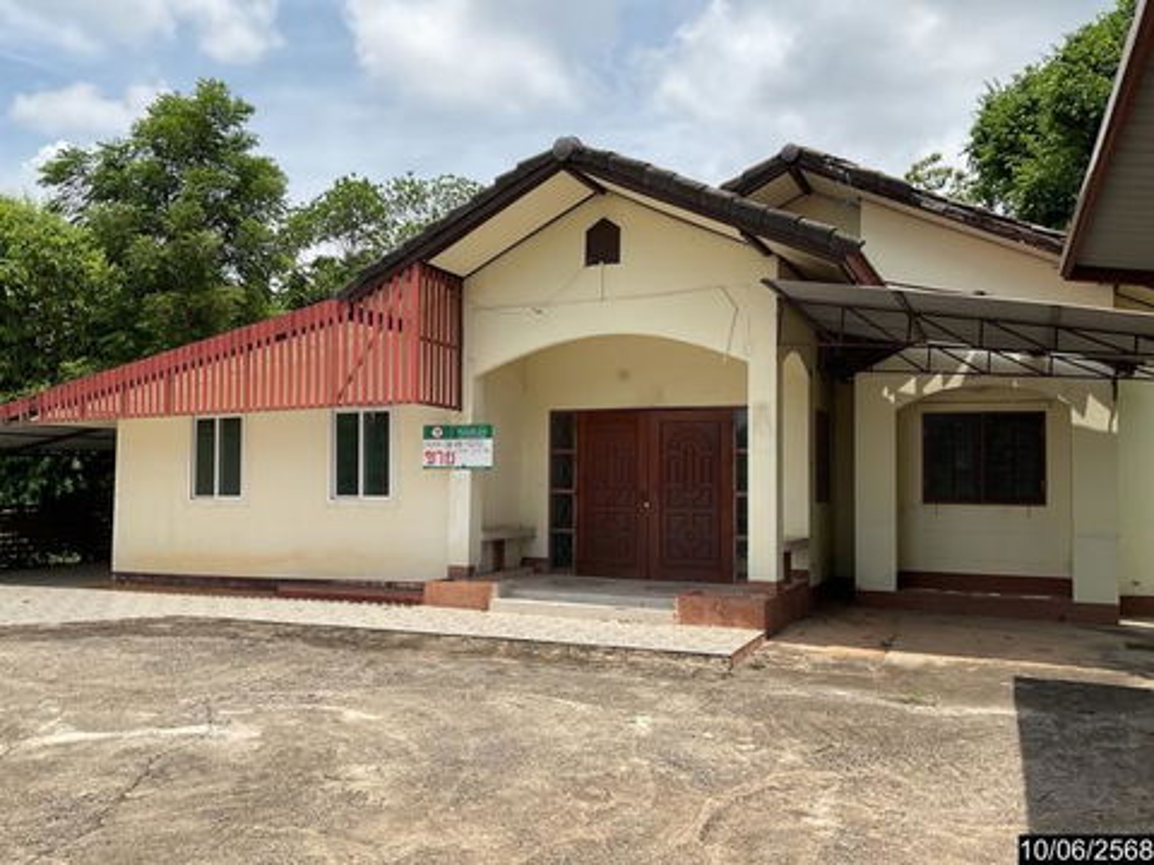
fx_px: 967
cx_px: 577
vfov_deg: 48.2
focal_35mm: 29
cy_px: 432
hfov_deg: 61.7
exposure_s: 1/2141
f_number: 1.8
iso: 16
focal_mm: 3
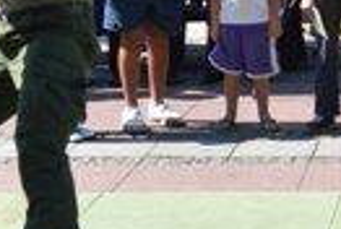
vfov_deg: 8.5
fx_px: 1528
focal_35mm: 161
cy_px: -14
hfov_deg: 12.6
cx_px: 299
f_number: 6.3
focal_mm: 22
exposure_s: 1/160
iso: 100
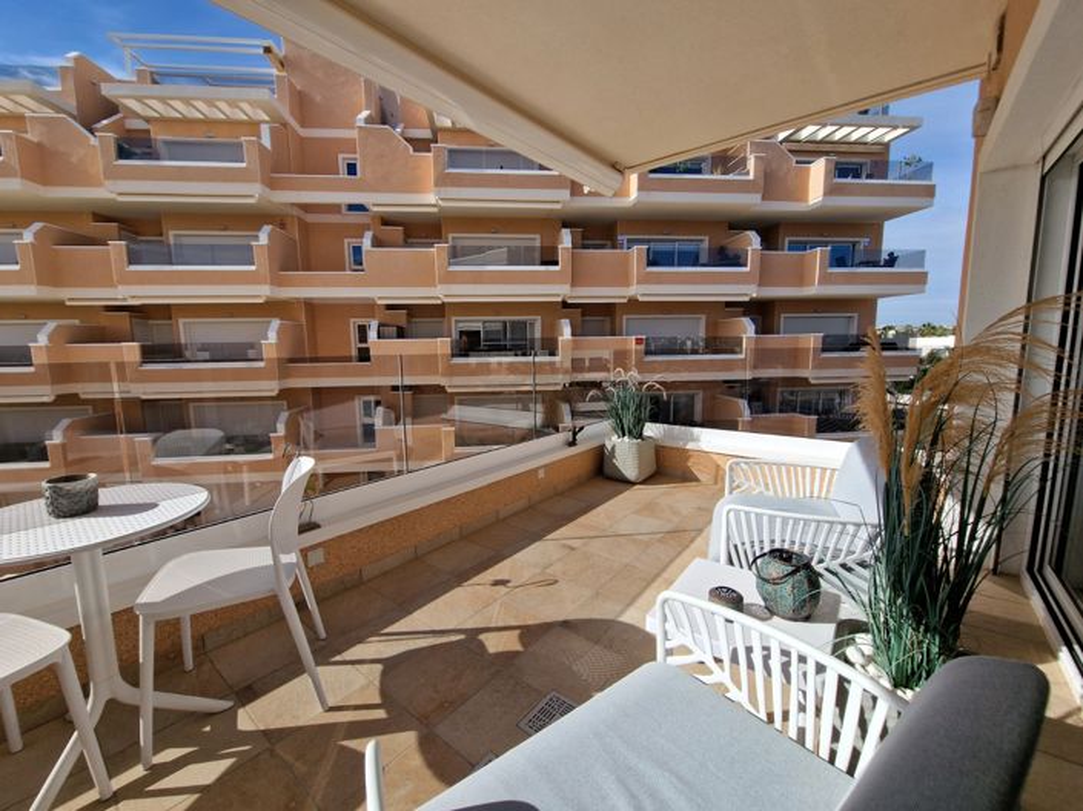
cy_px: 406
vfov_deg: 89.9
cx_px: 542
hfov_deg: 106.2
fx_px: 407
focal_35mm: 13
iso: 50
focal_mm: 2.2
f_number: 2.2
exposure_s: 1/2576
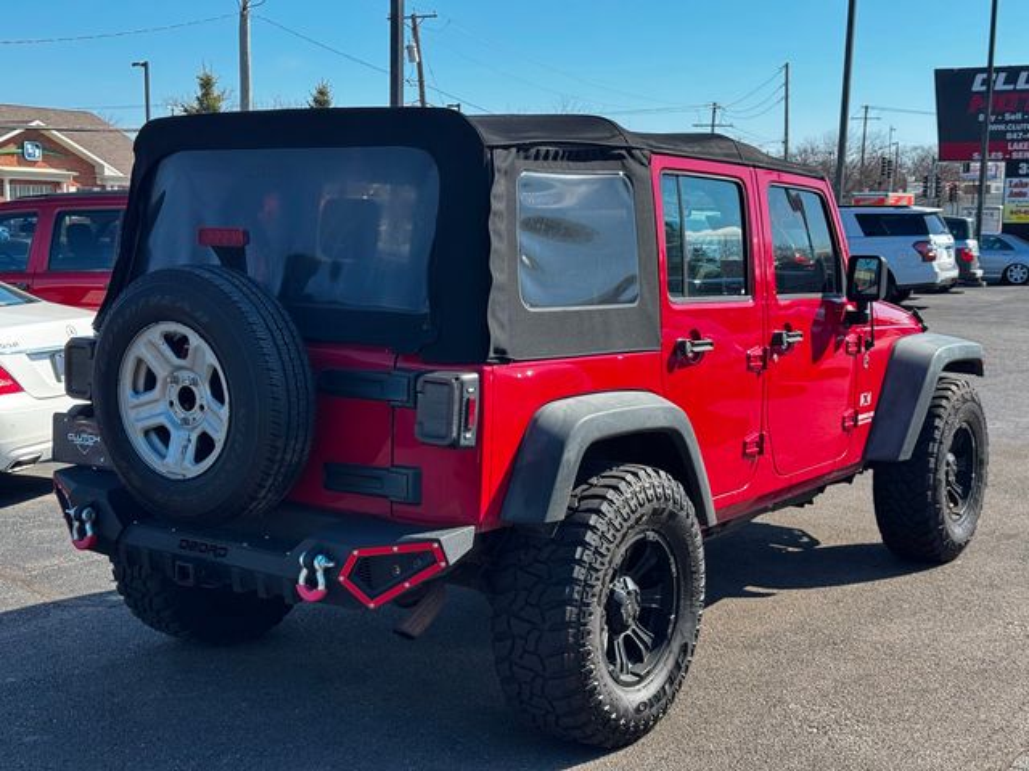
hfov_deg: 39.7
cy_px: 386
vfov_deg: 30.3
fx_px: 1427
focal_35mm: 48
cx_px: 514
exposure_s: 1/1287
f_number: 1.78
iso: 64
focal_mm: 6.76
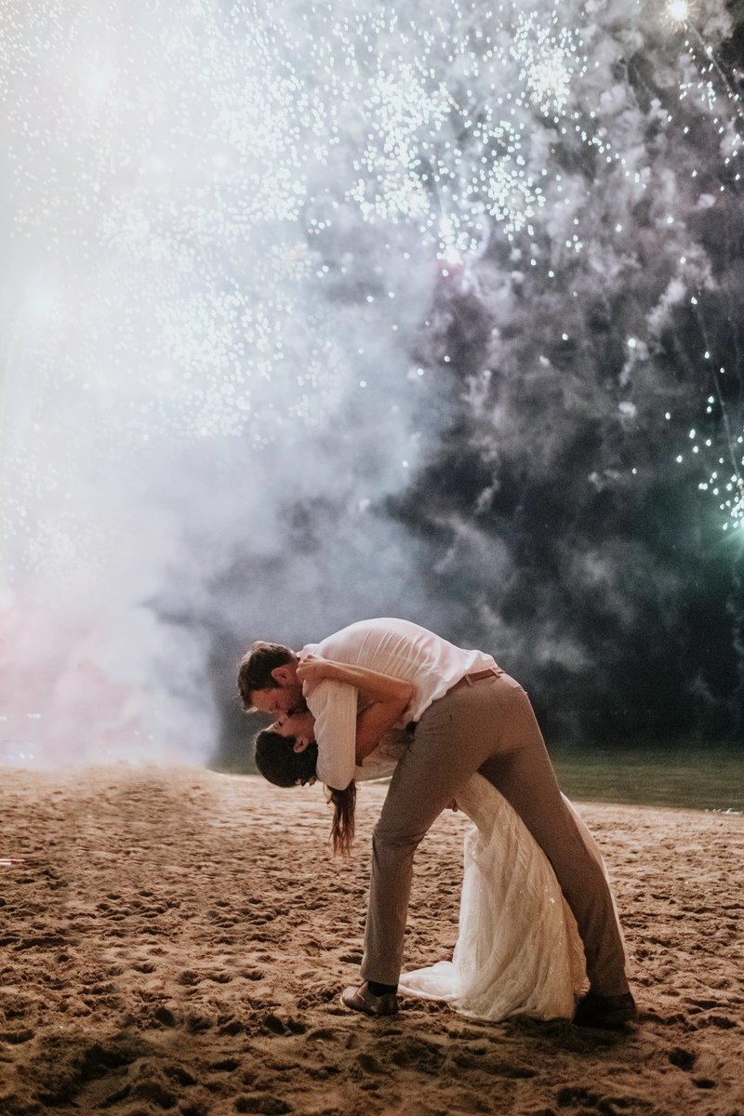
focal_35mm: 35
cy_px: 558
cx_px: 372
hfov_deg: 37.9
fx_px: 1085
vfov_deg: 54.4
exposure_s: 1/100
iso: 4000
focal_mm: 23
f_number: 1.4
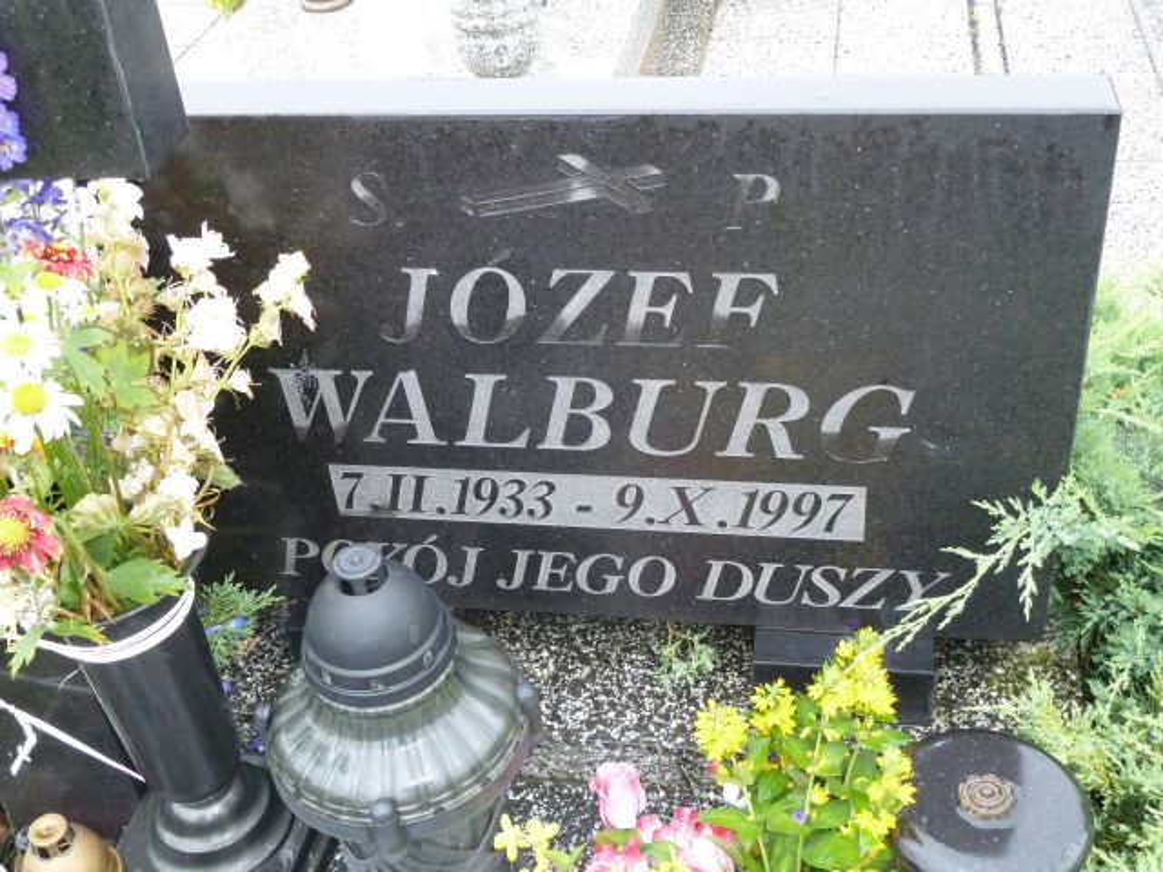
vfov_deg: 34.3
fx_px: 1411
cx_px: 582
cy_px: 436
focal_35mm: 42
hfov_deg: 44.8
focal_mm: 6.9
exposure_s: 1/30
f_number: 3.7
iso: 200
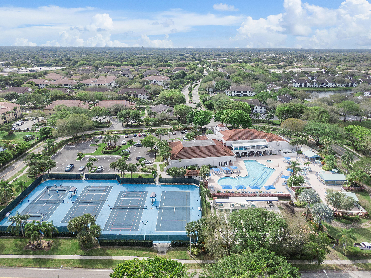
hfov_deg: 71.6
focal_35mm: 24
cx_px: 186
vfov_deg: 56.8
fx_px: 257
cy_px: 139
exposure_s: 1/1600
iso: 100
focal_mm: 4.39
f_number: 2.8
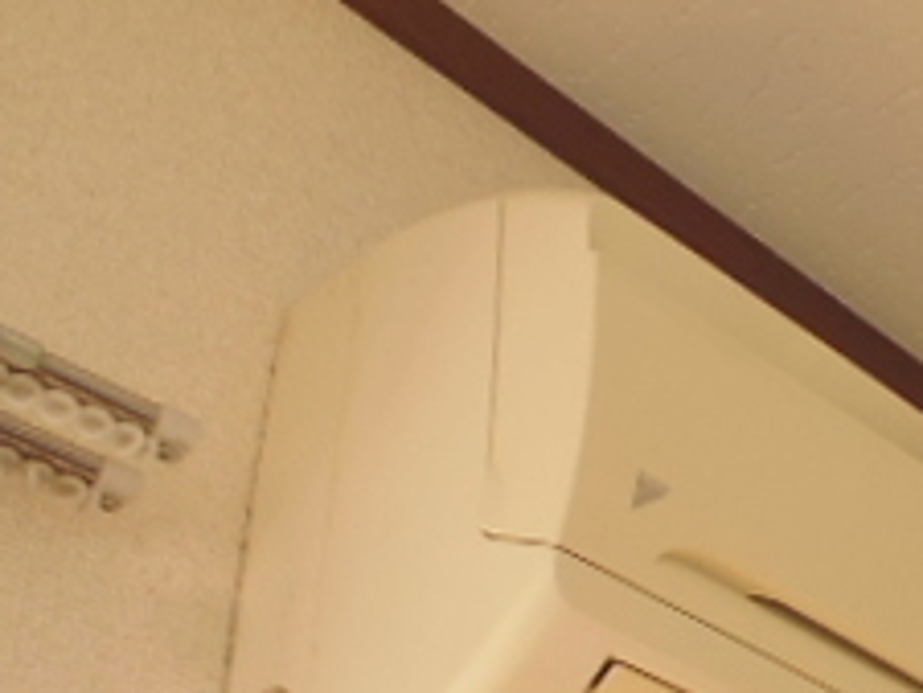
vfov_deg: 21.1
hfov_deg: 28.2
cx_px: 944
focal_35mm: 64
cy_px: 861
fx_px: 1707
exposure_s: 1/60
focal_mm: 4.3
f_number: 2.8
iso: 160
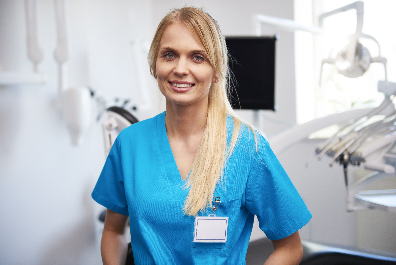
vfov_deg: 21.9
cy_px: 132
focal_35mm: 62
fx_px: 682
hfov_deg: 32.4
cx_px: 198
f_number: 2.8
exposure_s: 1/80
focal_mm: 62
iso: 200
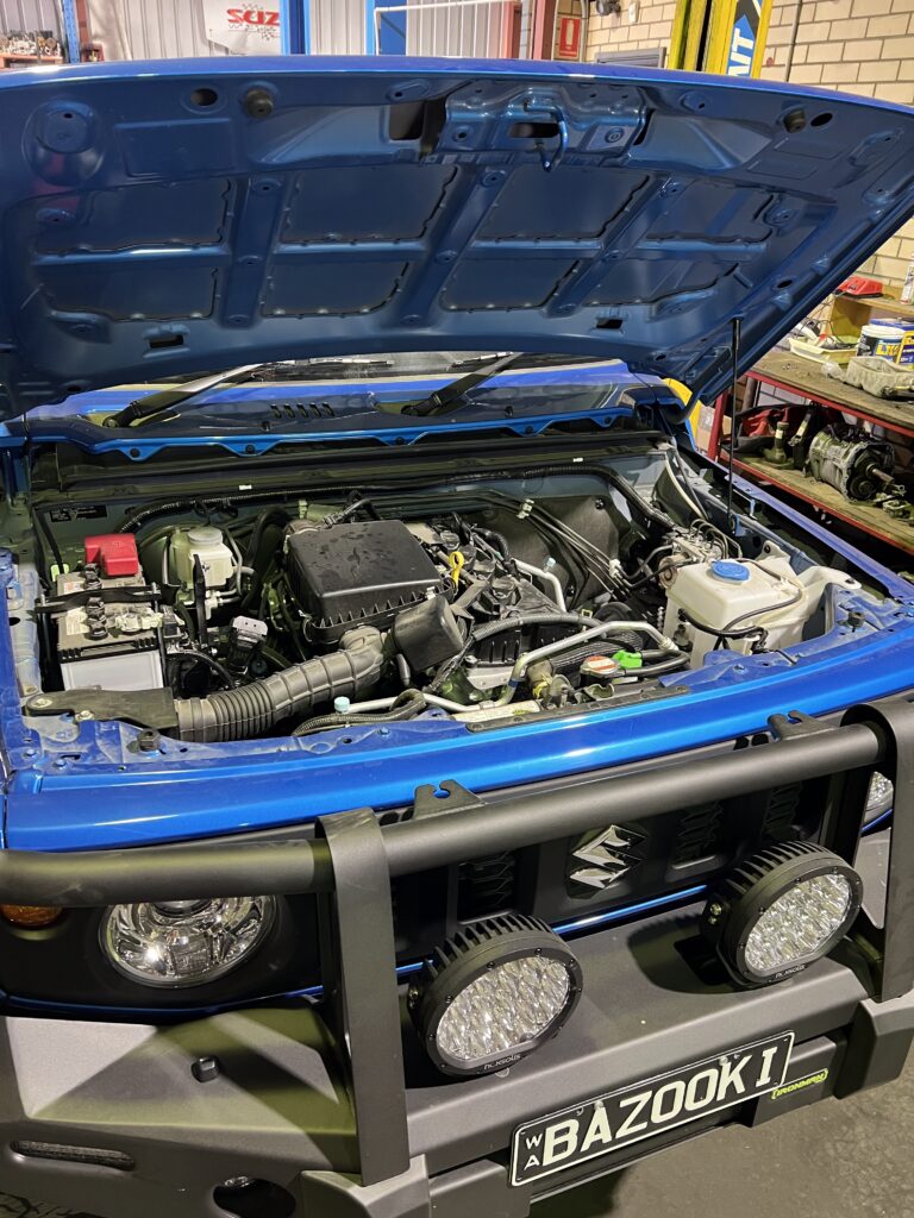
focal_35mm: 26
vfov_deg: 67.3
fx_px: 915
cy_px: 609
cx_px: 457
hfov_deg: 53.1
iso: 320
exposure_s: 1/50
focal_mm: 5.7
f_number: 1.5
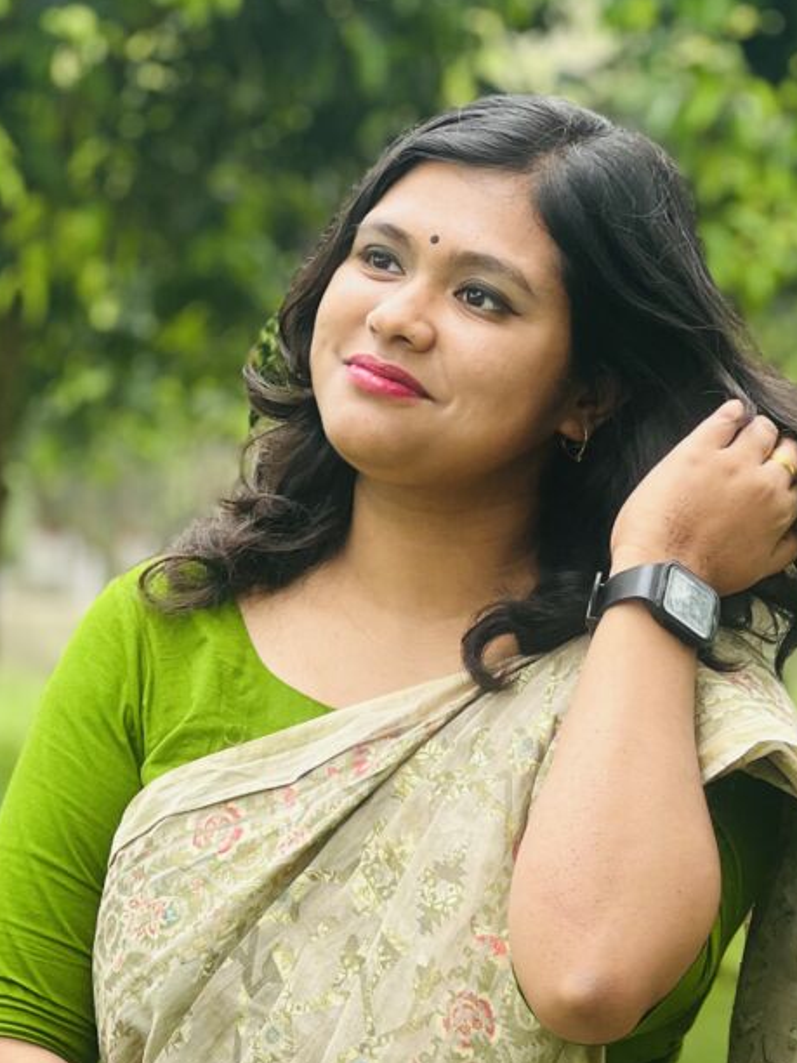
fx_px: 4636
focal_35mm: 151
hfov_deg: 9.8
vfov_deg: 13.0
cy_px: 809
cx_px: 571
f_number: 2.8
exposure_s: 1/121
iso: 40
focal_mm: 9
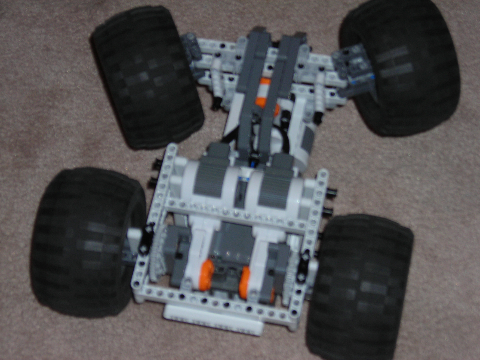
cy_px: 180
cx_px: 240
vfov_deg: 12.8
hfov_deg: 17.0
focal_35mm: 116
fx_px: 1609
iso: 69
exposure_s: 1/60.1
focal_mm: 19.2
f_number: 5.3
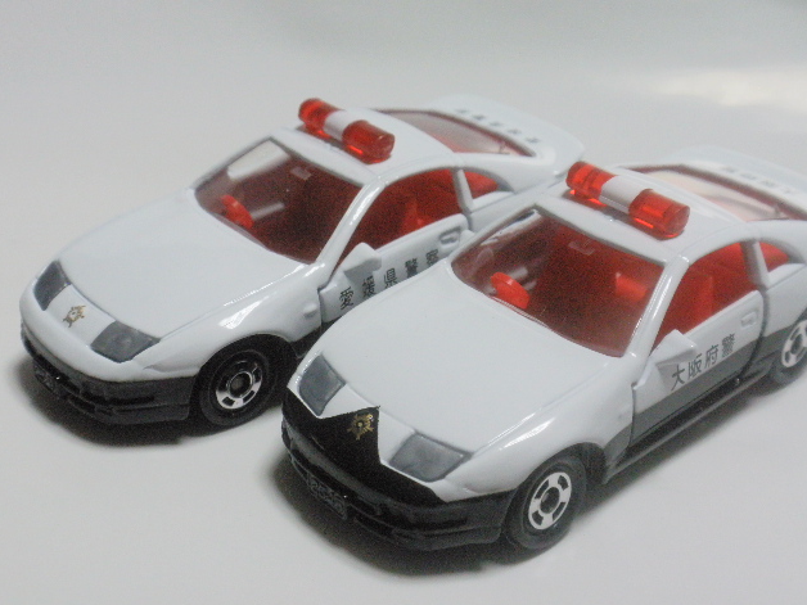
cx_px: 398
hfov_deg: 36.2
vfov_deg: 27.5
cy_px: 298
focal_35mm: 53
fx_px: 1236
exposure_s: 1/50
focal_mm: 9.1
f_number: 4.3
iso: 160
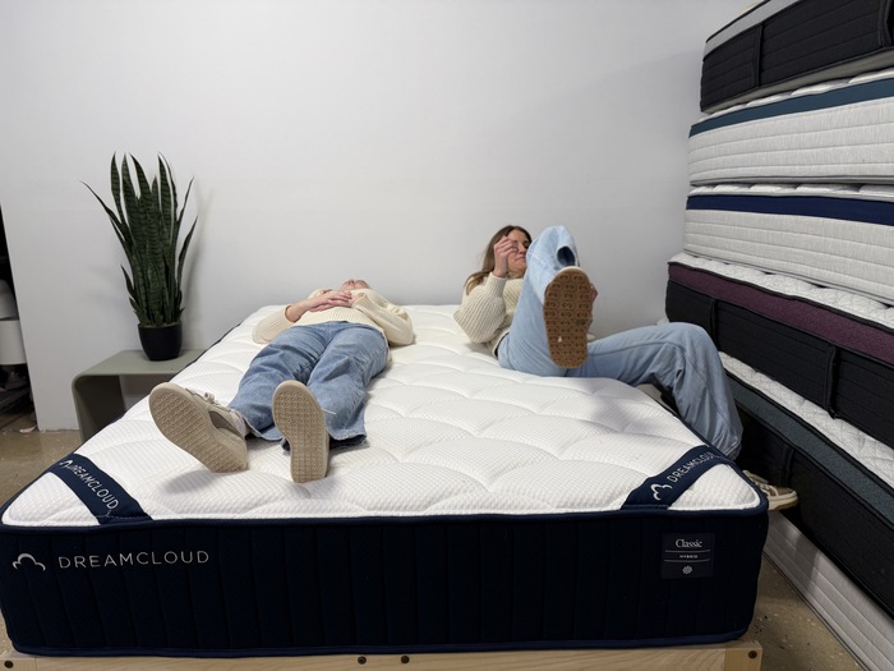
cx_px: 447
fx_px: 620
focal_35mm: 24
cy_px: 336
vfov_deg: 56.8
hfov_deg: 71.6
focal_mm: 6.76
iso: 64
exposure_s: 1/128
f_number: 1.78
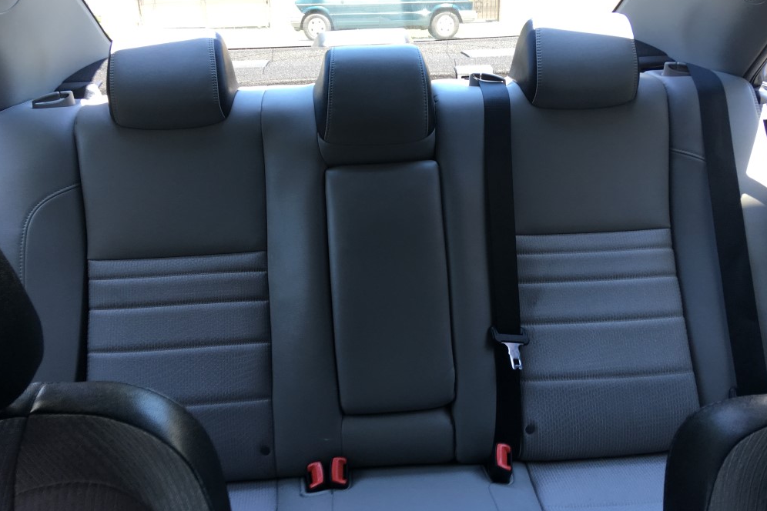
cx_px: 379
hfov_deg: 60.3
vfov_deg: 42.2
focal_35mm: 31
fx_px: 660
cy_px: 222
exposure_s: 1/60
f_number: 2.2
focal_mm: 4.15
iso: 25
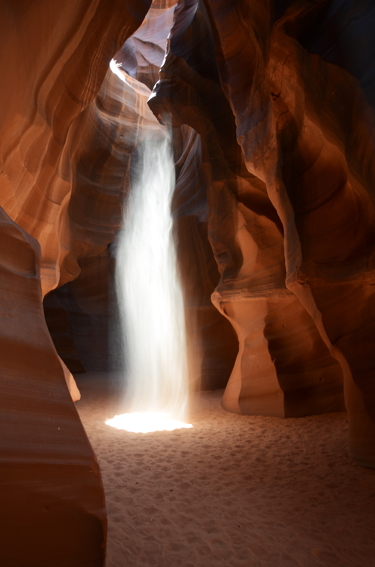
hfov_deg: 47.7
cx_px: 188
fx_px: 424
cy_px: 284
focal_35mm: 27
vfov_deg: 67.5
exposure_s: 1/15
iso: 100
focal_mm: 18
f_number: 5.6
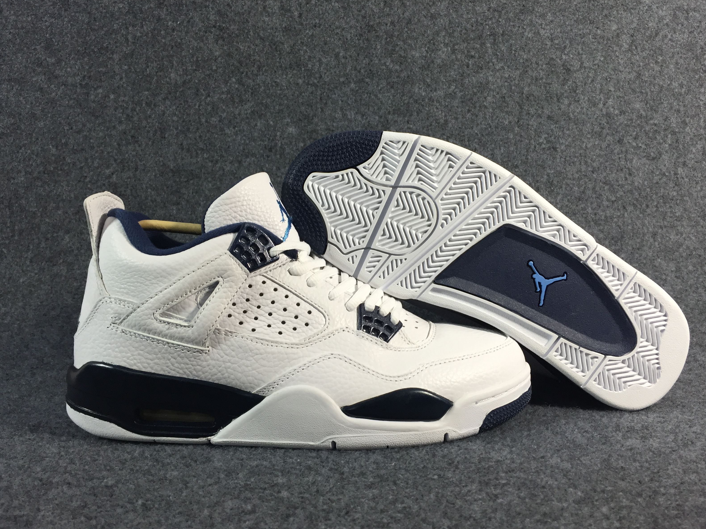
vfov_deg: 46.8
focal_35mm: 30
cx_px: 354
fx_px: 612
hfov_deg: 60.0
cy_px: 264
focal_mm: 4.15
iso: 32
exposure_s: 1/33
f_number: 2.2
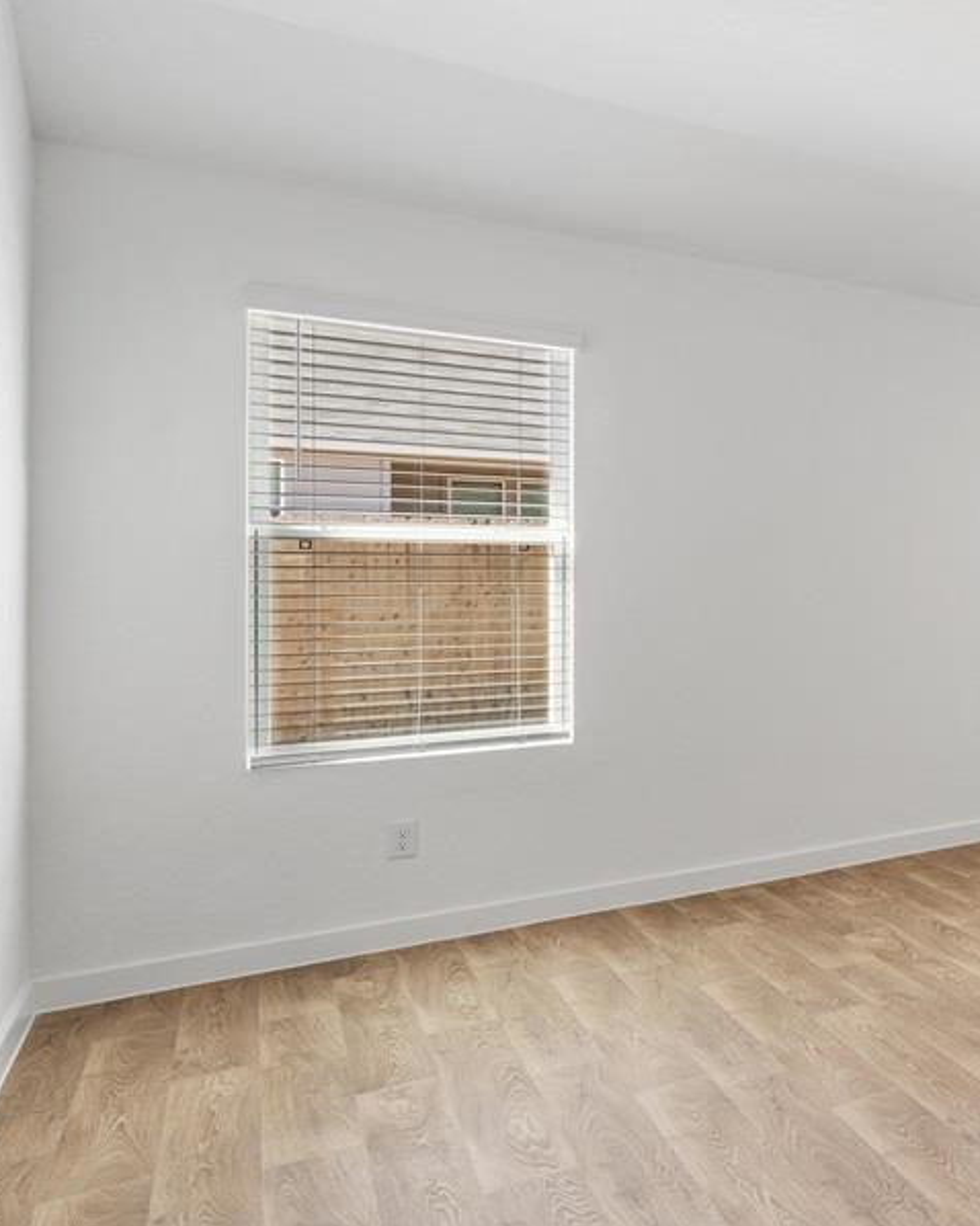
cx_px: 1222
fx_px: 1088
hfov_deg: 35.8
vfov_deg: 58.7
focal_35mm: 30
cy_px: 570
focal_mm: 14
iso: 400
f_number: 8
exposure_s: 1/10
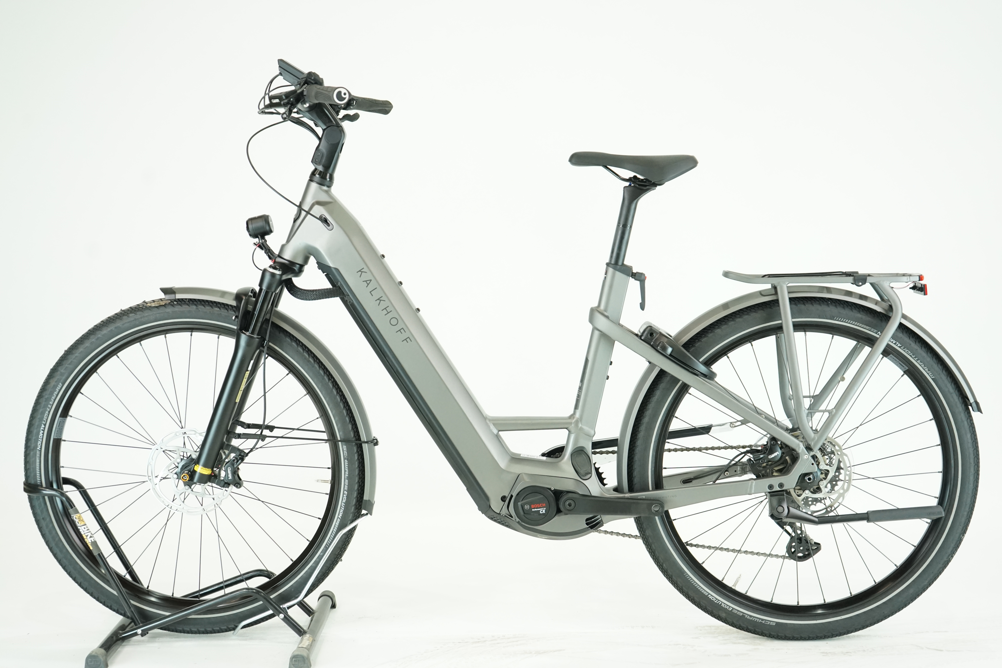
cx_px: 501
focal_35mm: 48
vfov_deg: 28.1
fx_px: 1336
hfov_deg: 41.1
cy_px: 334
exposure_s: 1/200
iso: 2000
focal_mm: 48
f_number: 4.5
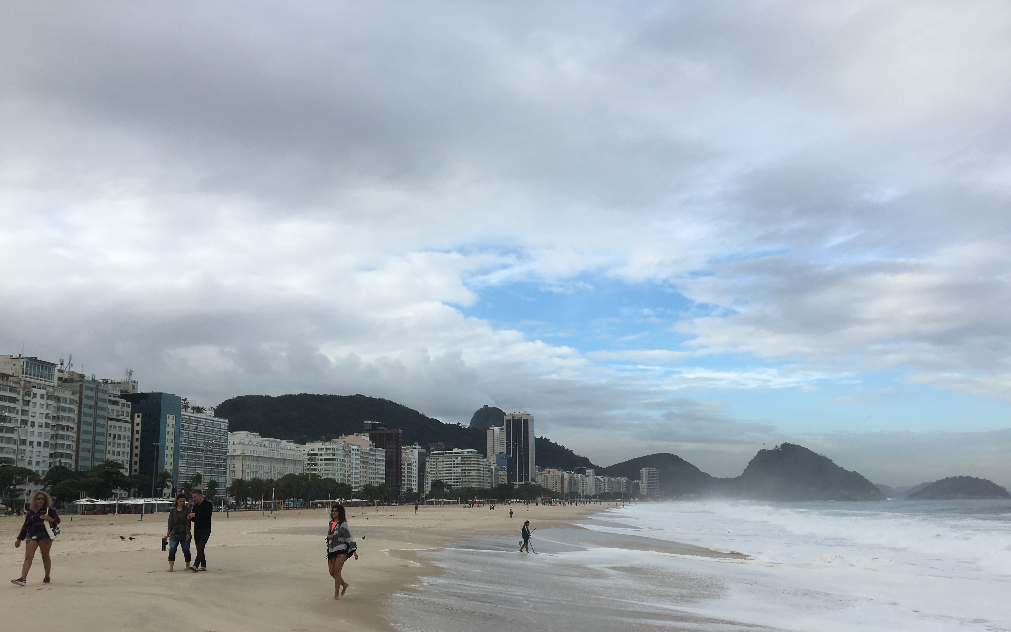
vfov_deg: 40.4
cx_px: 507
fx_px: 854
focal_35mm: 31
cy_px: 381
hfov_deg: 61.2
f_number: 2.2
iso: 25
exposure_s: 1/1261
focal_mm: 4.15
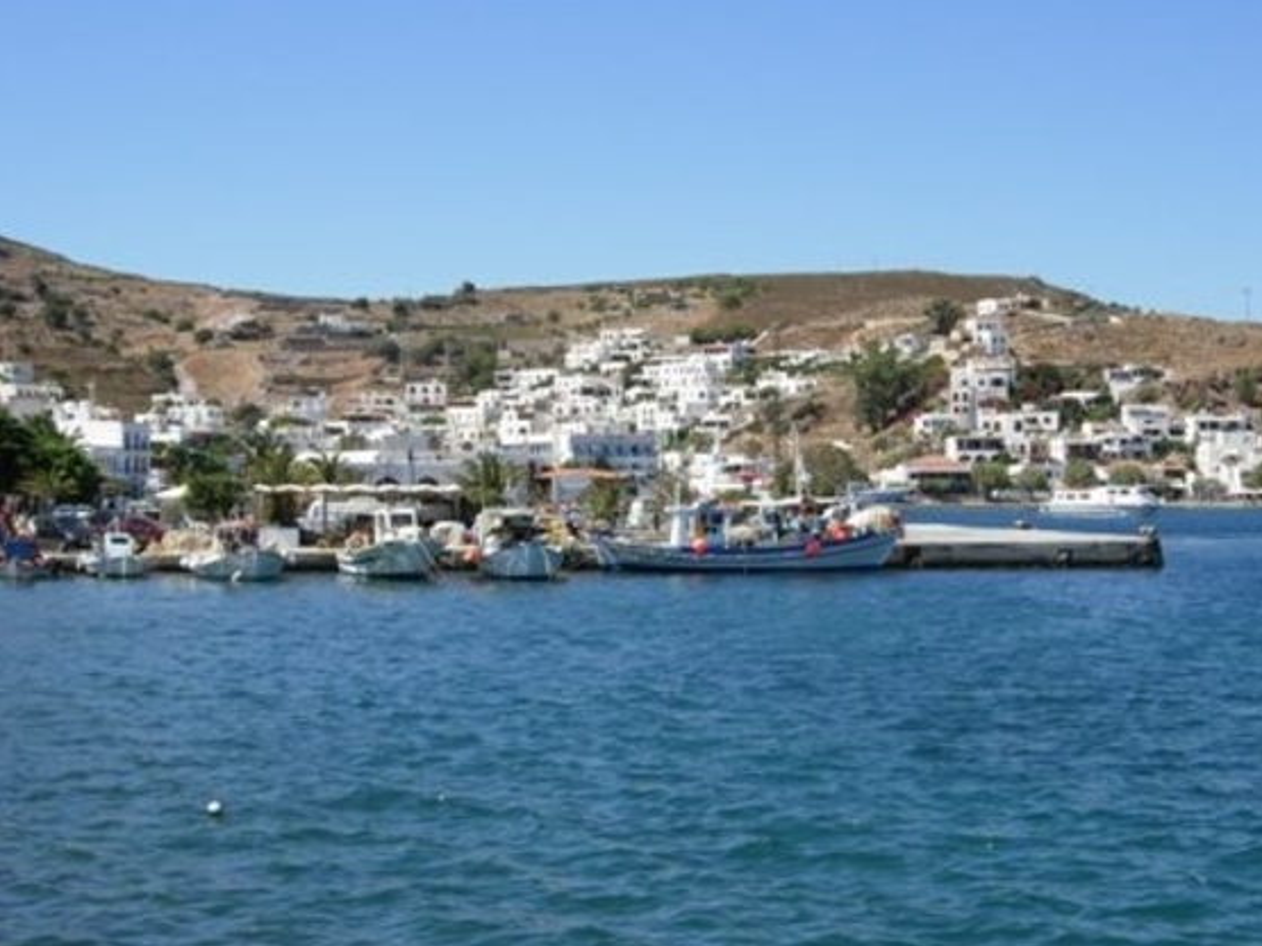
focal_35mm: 67
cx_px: 680
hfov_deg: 29.0
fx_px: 2442
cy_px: 493
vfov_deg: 21.9
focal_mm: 12.9
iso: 50
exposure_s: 1/296
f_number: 6.1
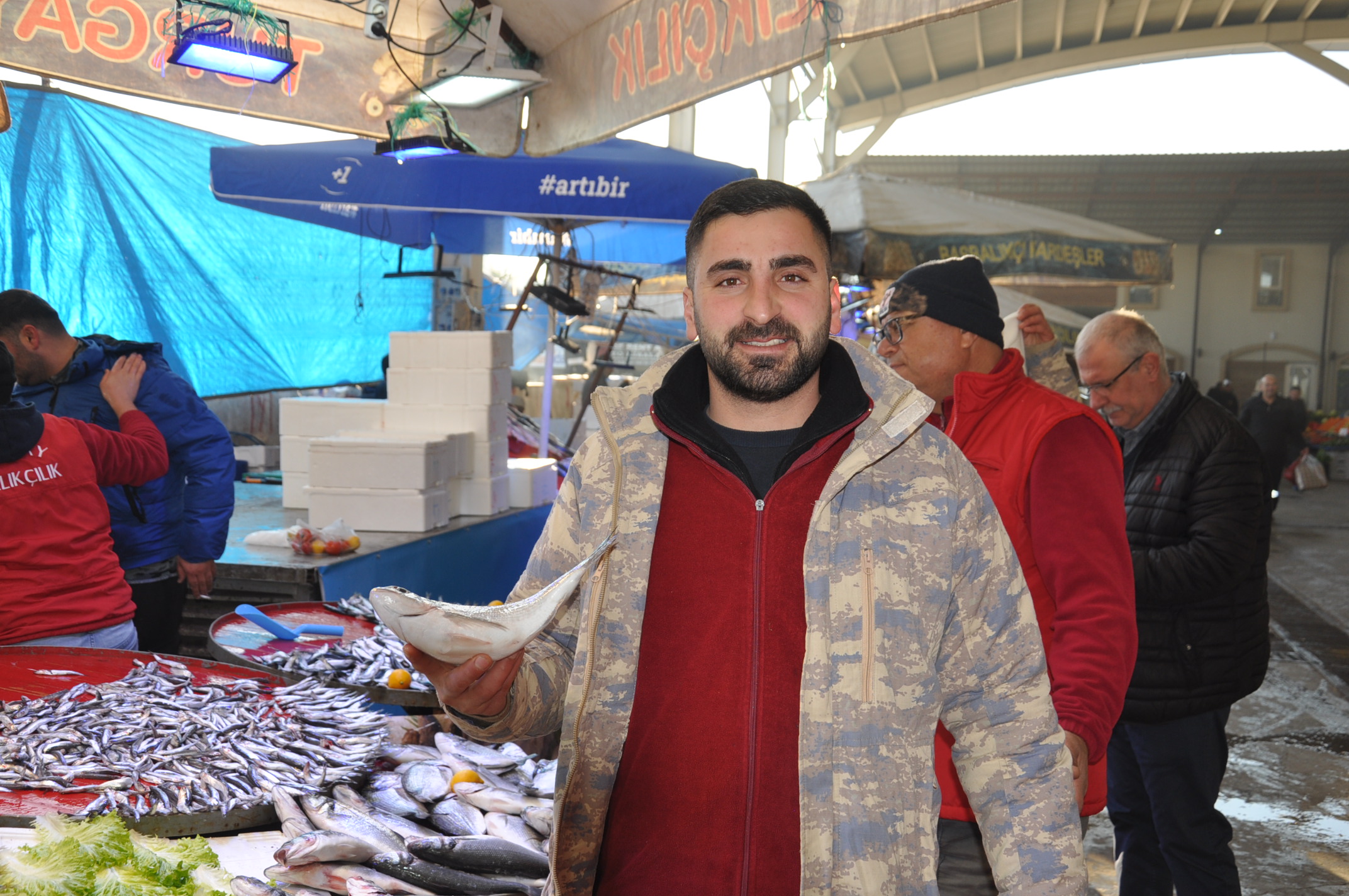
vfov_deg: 34.1
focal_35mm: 39
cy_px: 448
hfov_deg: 49.6
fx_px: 1460
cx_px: 674
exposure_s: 1/200
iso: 200
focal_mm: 26
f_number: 5.6
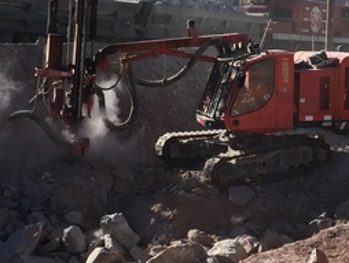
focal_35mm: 73
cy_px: 45
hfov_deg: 26.6
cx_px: 217
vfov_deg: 19.9
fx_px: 737
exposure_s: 1/2198
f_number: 2.2
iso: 32
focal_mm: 4.15
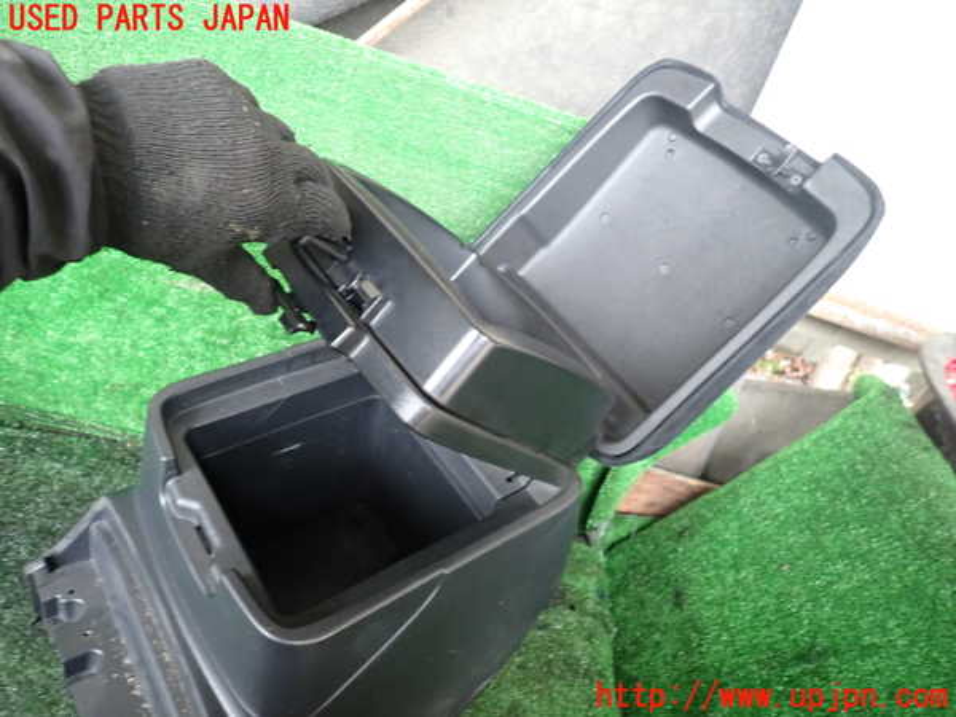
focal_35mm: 25
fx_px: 690
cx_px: 478
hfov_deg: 69.4
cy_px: 358
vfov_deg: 54.9
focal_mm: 4.5
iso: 250
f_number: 2
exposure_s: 1/30
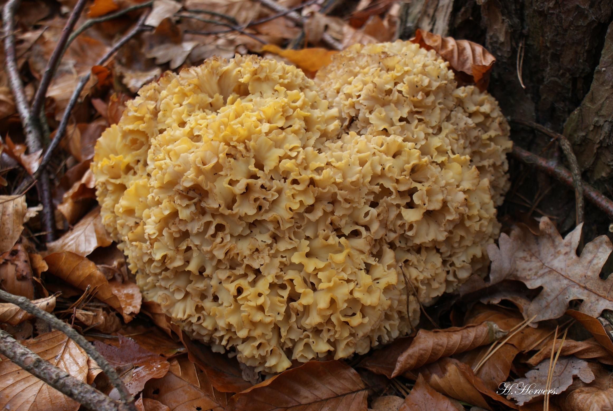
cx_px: 306
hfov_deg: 37.8
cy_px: 206
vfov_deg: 25.8
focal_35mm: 52
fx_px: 895
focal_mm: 35
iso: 160
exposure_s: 1/60
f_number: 5.6
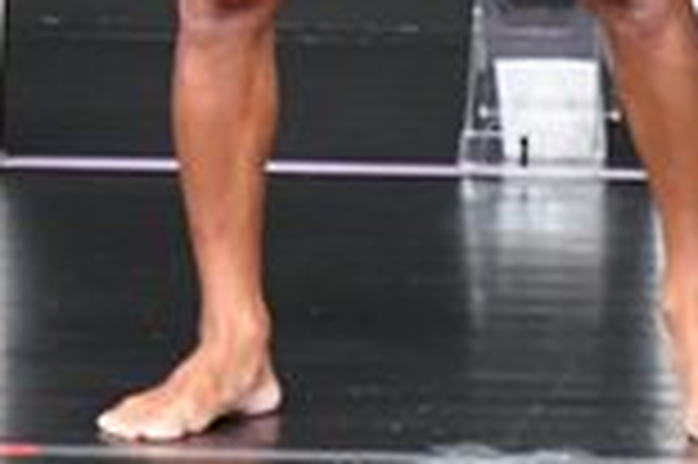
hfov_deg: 1.3
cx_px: 363
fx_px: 30447
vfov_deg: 0.9
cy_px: -482
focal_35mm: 1572
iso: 5000
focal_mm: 210
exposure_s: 1/400
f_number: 5.6
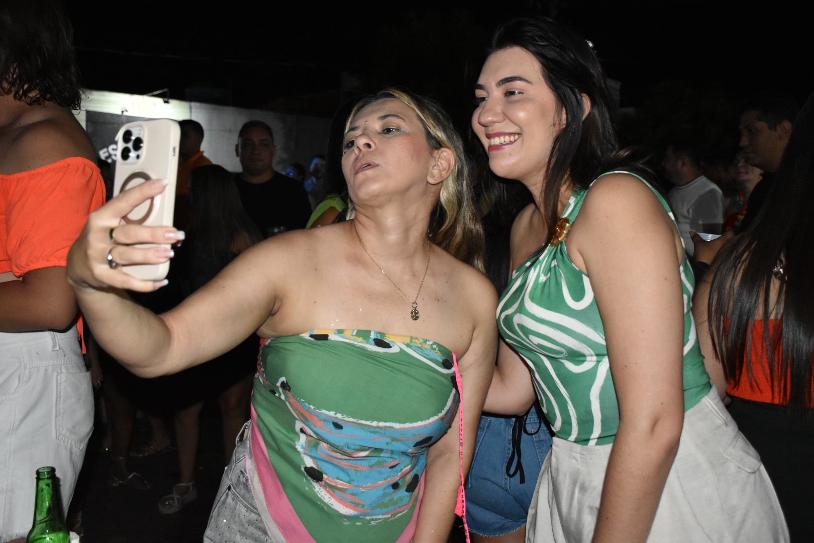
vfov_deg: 36.9
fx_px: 814
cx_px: 407
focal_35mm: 36
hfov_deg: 53.1
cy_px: 272
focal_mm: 24
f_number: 3.8
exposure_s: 1/100
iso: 3200
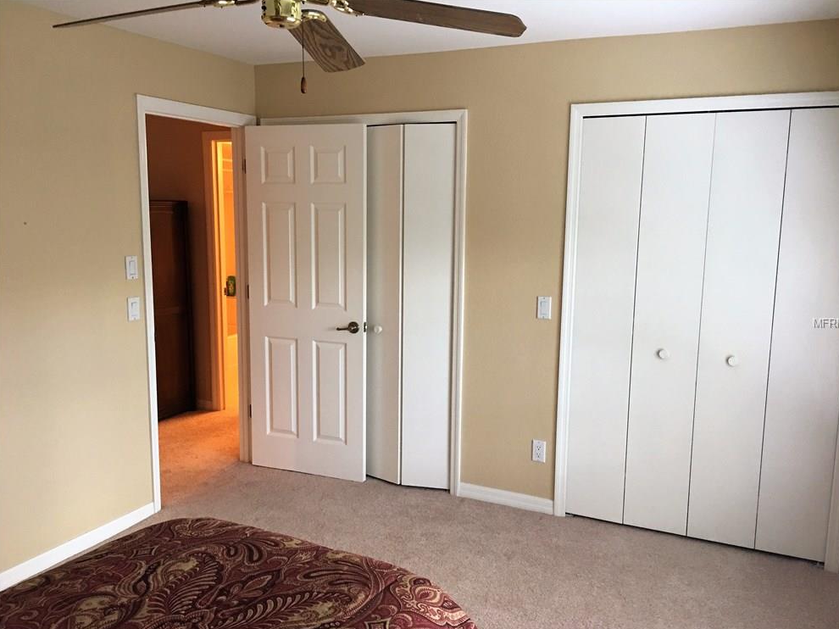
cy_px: 323
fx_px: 727
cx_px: 430
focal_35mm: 30
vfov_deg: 46.8
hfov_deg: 60.0
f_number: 2.2
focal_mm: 4.15
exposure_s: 1/15
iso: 64
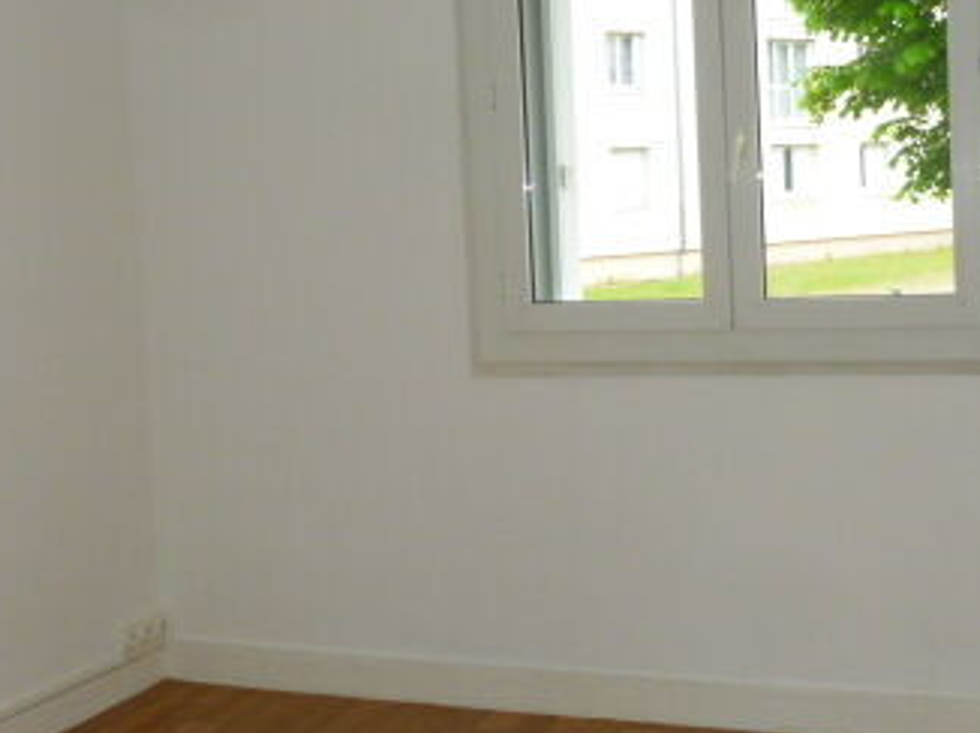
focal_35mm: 55
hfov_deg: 34.9
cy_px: 330
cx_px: 544
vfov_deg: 26.5
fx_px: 1556
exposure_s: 1/60
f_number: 3.3
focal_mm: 5
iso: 160
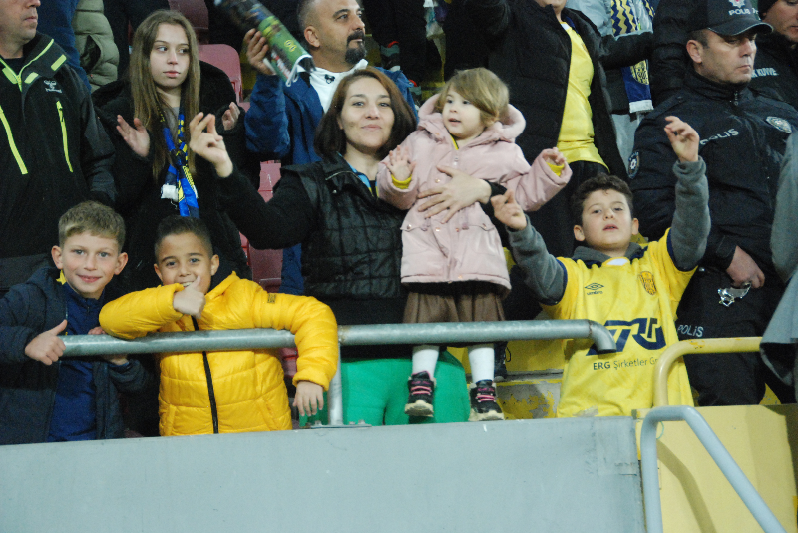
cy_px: 266
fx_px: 2063
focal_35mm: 93
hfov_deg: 21.9
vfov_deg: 14.7
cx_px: 399
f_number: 5.3
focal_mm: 62
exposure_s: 1/125
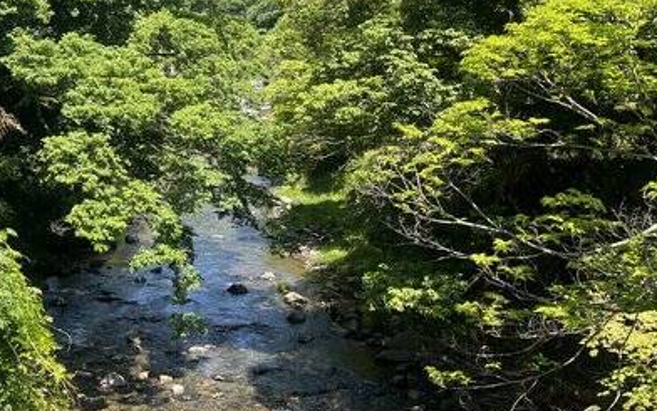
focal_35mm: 45
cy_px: 111
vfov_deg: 28.2
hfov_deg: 43.4
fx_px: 806
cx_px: 194
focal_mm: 5.1
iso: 50
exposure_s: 1/878
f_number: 1.6
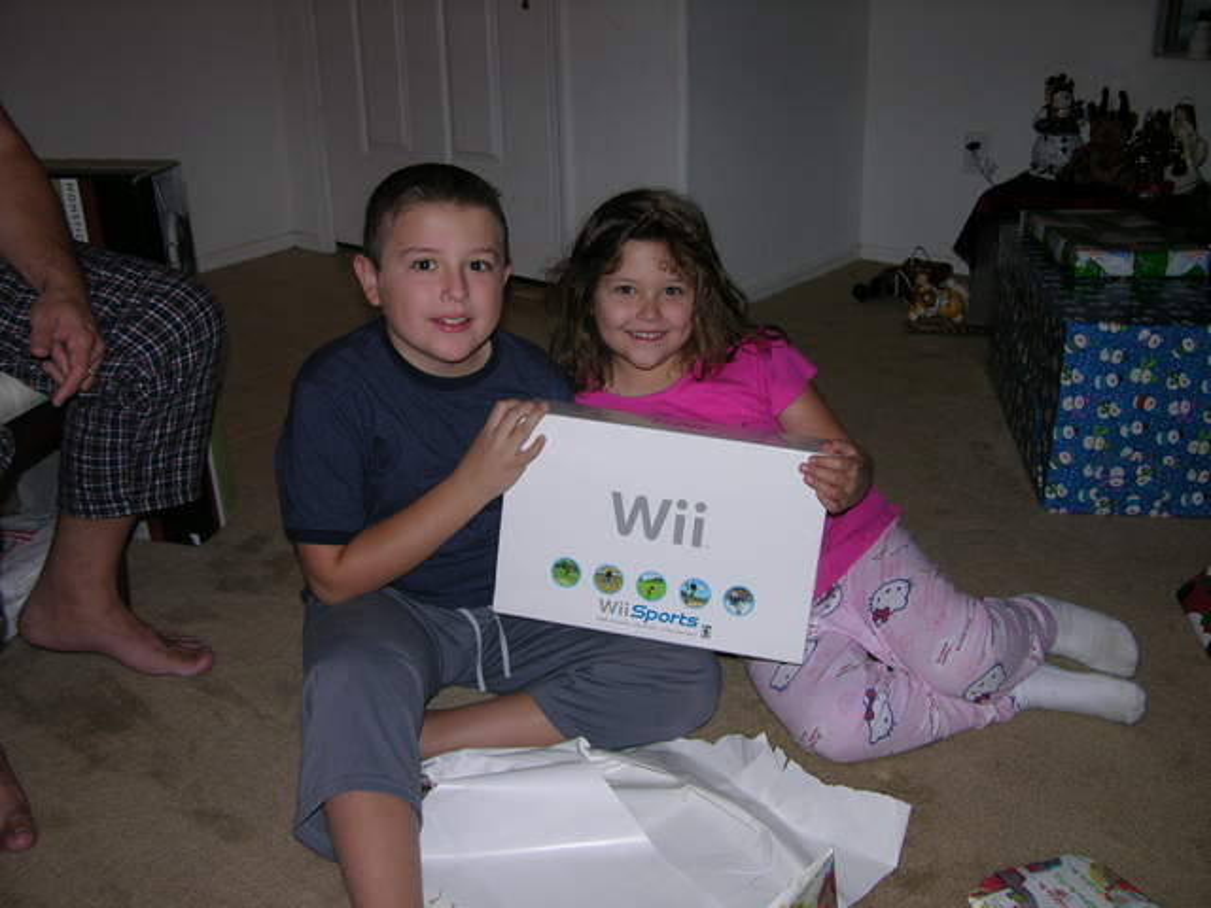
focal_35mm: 35
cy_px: 454
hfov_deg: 52.6
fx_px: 1224
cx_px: 606
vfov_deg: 40.7
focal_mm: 8.9
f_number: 2.8
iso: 50
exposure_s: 1/60.1
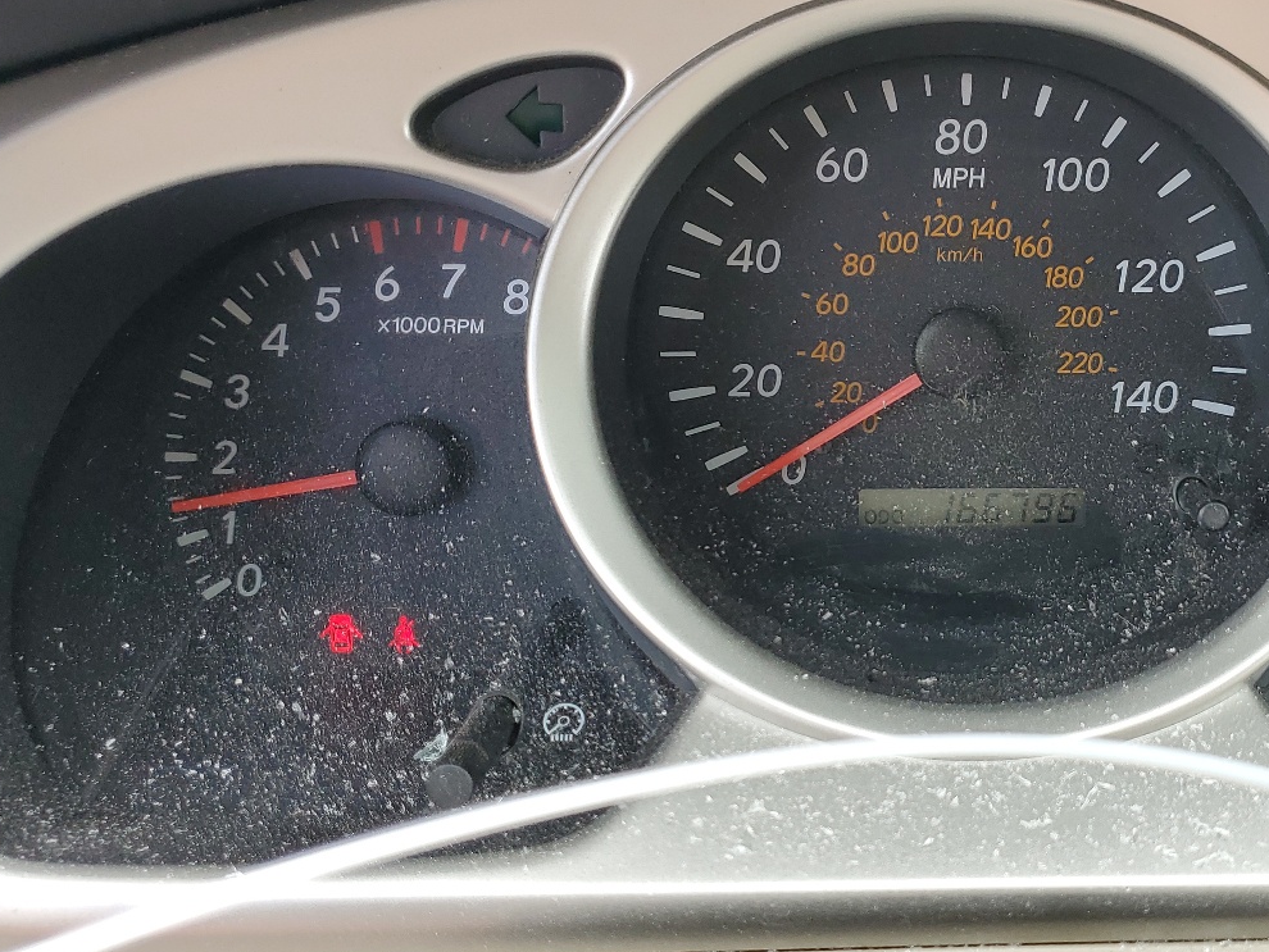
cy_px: 418
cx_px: 924
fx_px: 1540
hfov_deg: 43.6
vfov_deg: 34.3
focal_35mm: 42
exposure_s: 1/217
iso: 50
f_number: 1.5
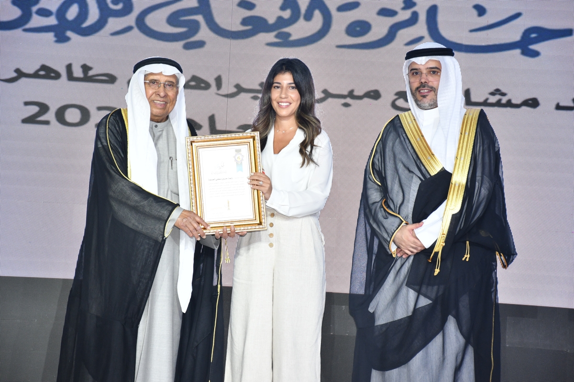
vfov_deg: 11.4
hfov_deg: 17.1
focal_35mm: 120
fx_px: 1912
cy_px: 191
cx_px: 287
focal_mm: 80
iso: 800
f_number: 6.3
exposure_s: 1/100
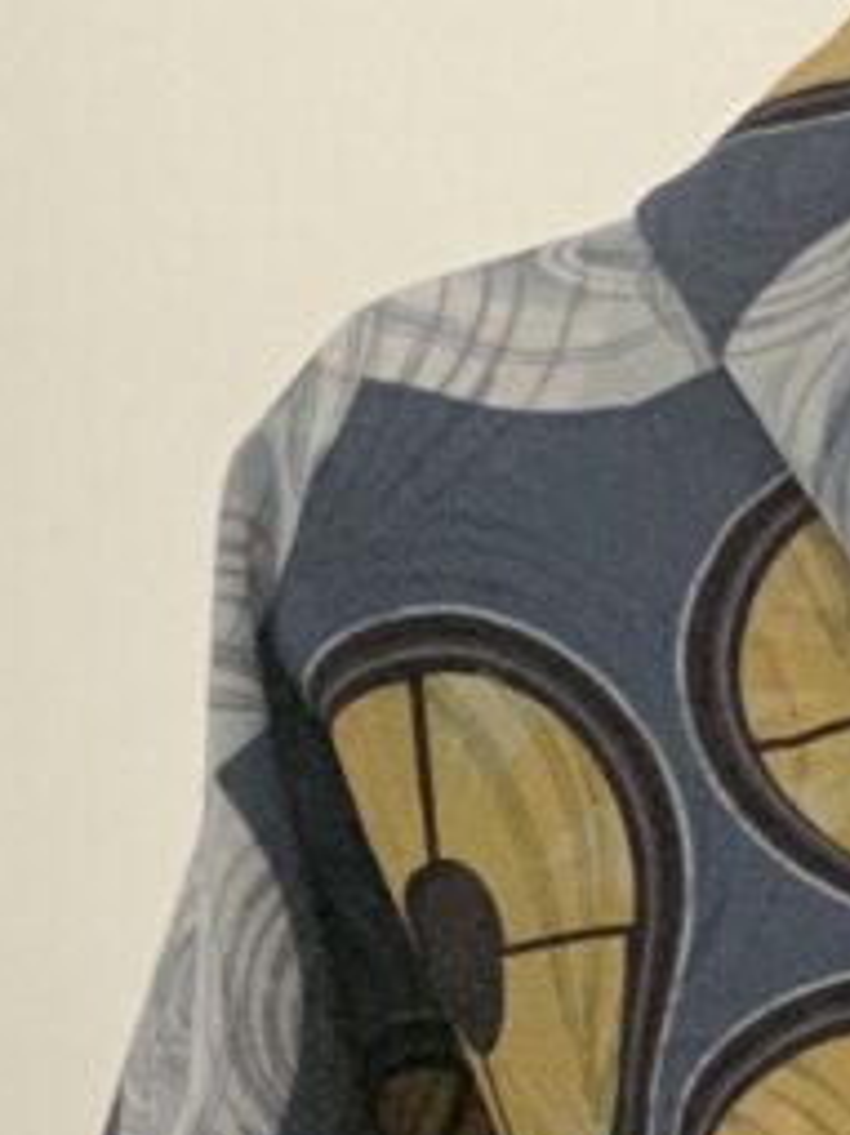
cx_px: 1162
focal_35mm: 245
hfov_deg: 6.0
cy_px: 2519
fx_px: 8028
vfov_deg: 7.6
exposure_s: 1/60
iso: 400
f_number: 2.4
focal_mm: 6
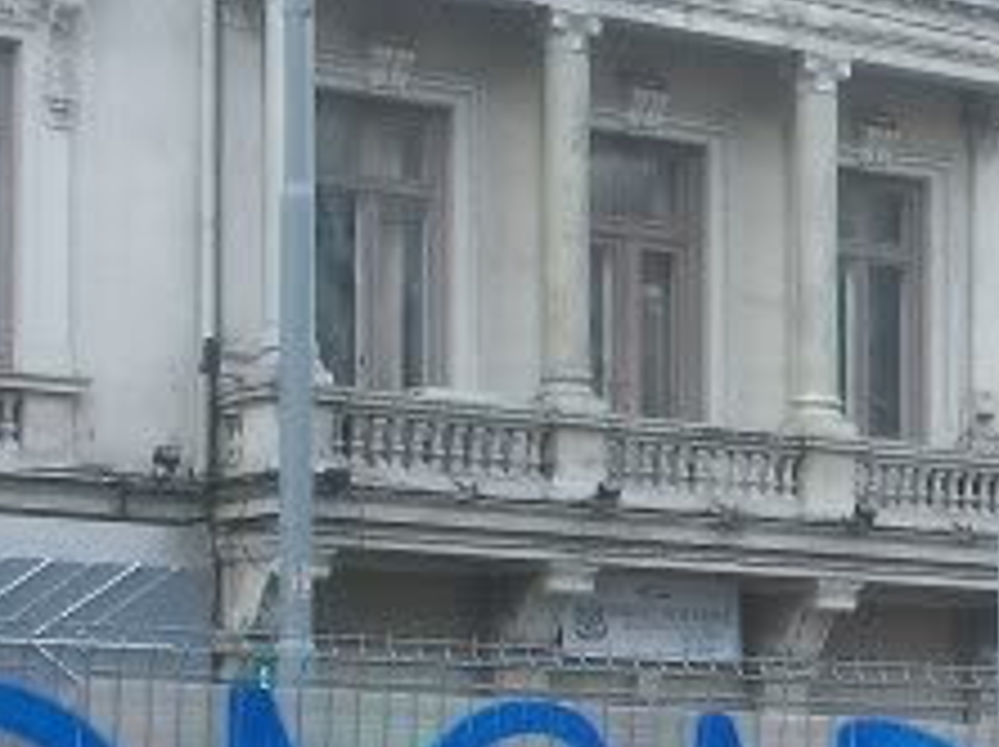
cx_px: 1462
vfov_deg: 10.7
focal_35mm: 137
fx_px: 3949
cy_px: 842
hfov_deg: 13.6
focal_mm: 6.3
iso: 80
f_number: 4.5
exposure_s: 1/80
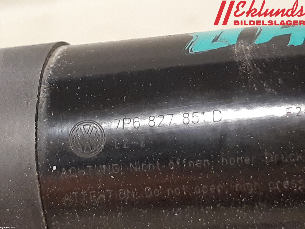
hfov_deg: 67.3
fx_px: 229
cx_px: 152
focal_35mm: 26
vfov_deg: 53.1
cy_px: 114
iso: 250
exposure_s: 1/33
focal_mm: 3.93
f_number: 1.7
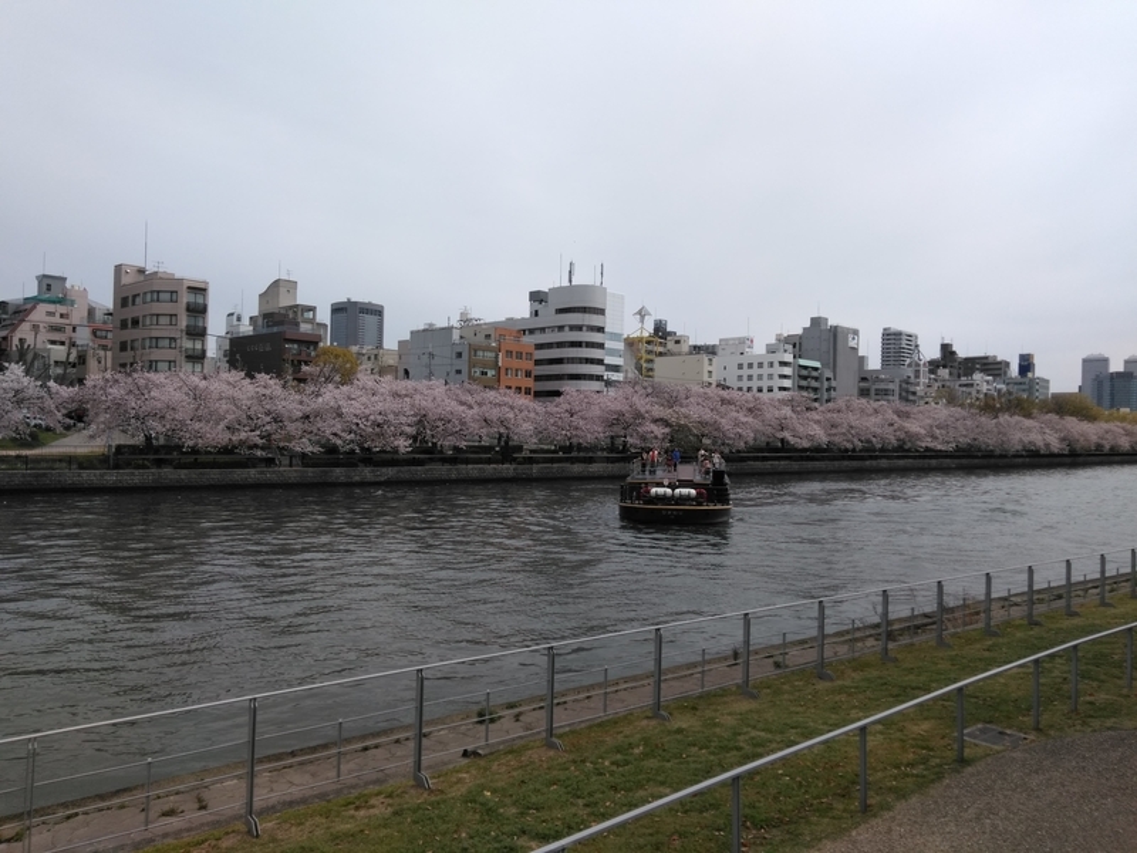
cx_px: 568
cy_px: 426
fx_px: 854
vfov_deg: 53.1
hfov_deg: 67.3
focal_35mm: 26
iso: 38
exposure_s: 1/1440
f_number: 2.2
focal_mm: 3.46
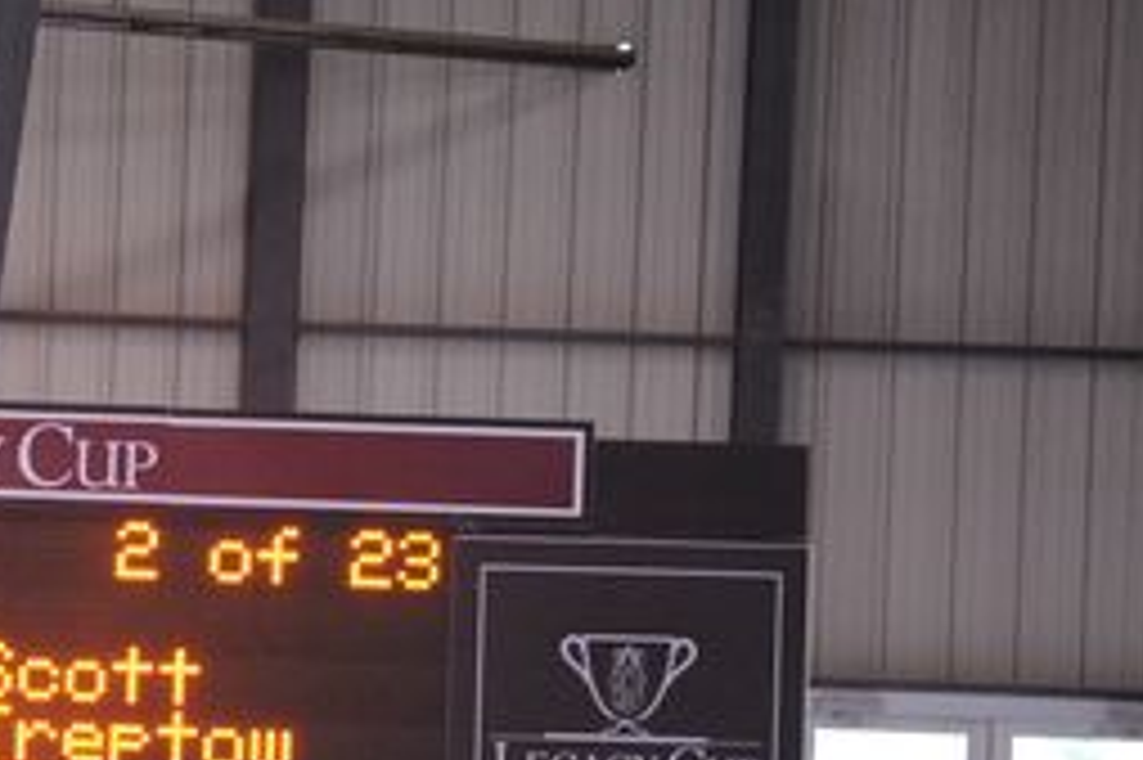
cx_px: -176
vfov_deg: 2.7
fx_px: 15991
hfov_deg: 4.1
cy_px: 657
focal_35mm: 504
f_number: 2.8
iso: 5000
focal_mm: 200
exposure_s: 1/400
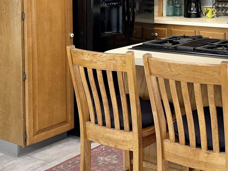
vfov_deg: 19.8
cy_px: -16
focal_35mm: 71
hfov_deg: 27.0
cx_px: 174
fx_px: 468
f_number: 1.78
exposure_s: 1/234
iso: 125
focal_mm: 6.76
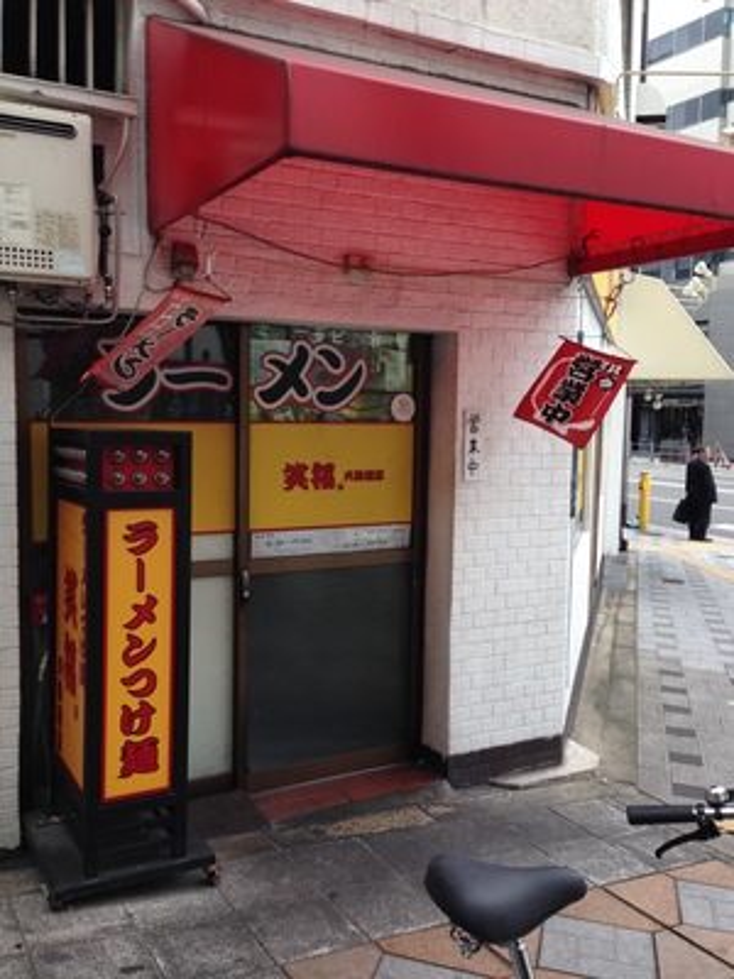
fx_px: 933
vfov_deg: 55.4
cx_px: 367
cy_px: 490
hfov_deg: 42.9
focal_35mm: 33
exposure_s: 1/145
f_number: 2.4
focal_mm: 4.12
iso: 50
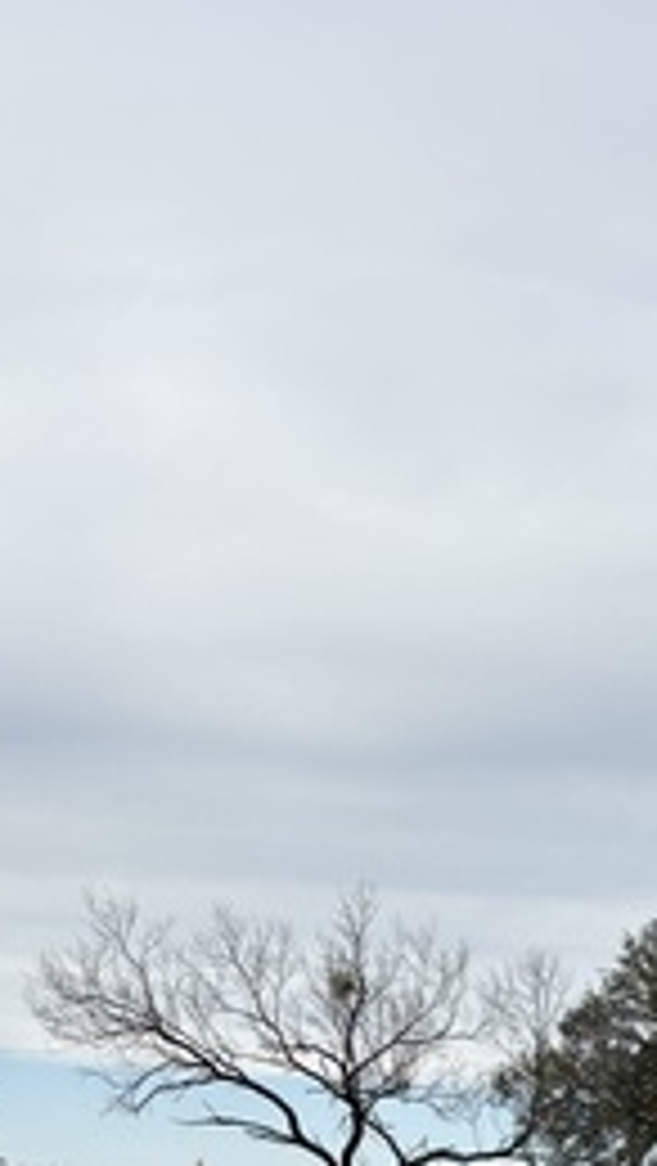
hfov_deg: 16.9
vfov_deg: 27.7
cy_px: 1256
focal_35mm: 70
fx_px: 2164
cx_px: 657
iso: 50
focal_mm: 5.96
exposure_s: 1/3448
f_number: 1.6
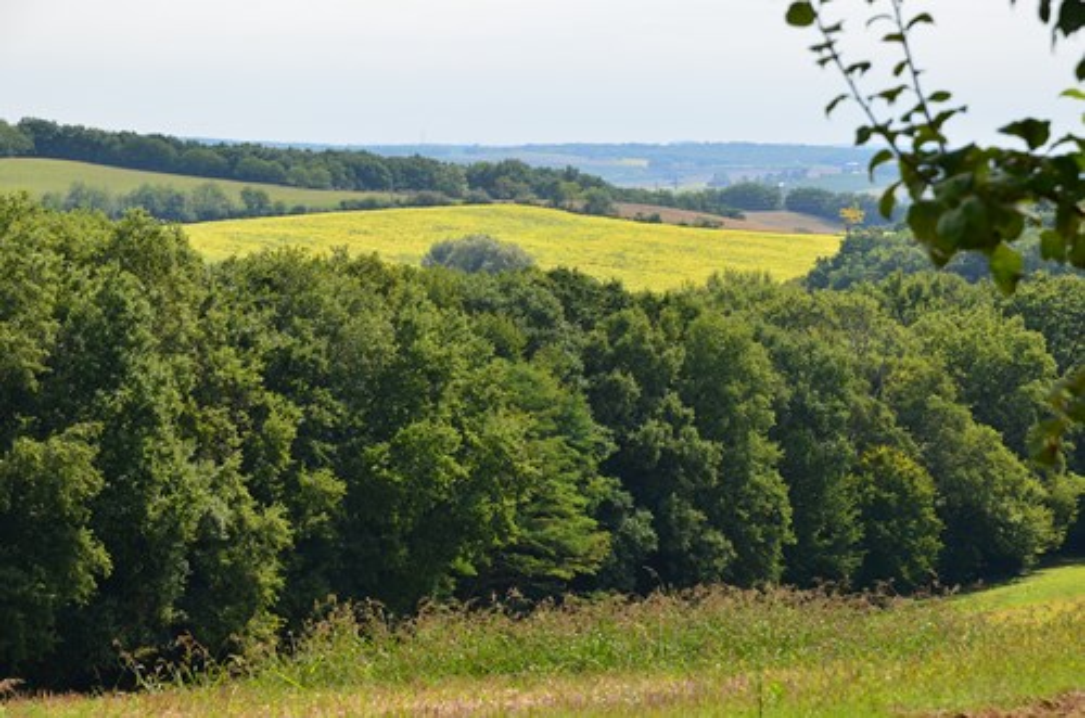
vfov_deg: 10.7
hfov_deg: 16.1
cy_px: 359
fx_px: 3834
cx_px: 542
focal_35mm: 128
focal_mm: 85
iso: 100
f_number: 11
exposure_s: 1/125
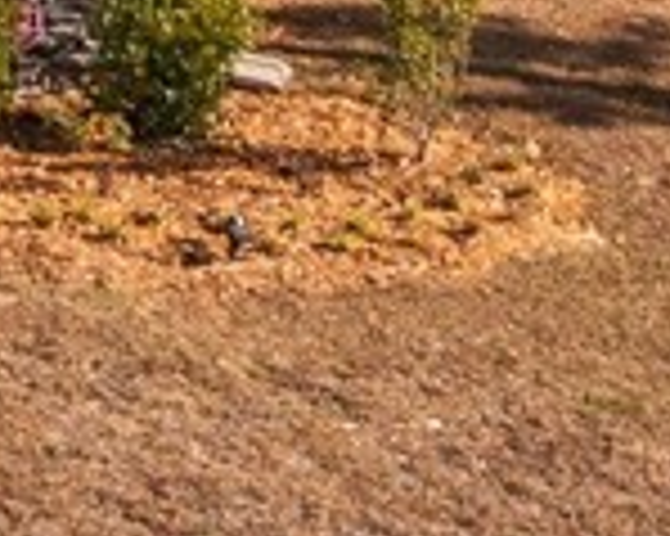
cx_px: -791
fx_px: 3785
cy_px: -768
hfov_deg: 9.3
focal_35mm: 191
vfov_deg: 7.5
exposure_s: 1/5000
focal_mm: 10.26
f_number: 2.8
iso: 100
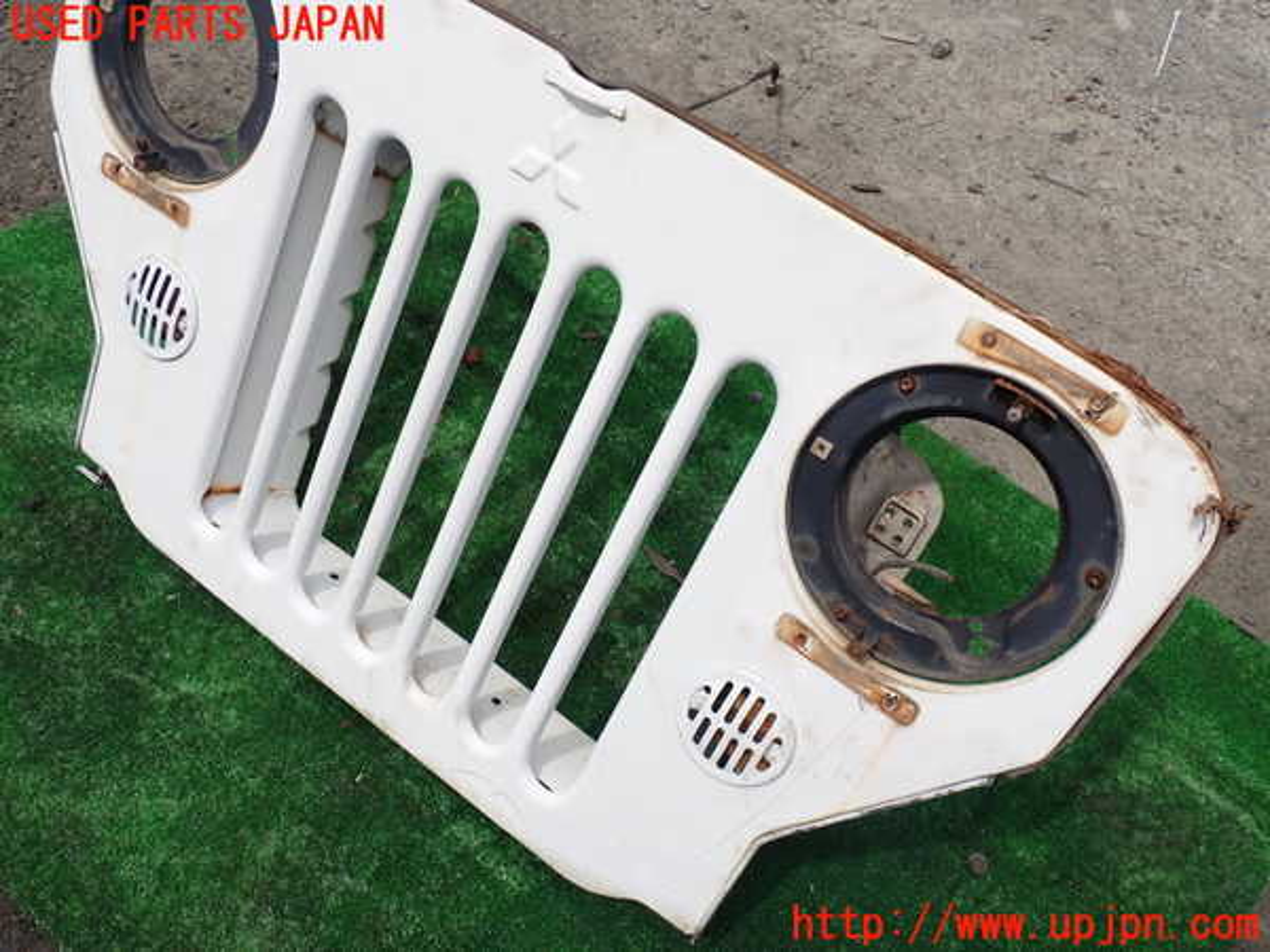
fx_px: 1101
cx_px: 635
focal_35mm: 30
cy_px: 476
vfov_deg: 46.8
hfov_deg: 60.0
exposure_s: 1/160
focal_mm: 5.4
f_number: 9
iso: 100
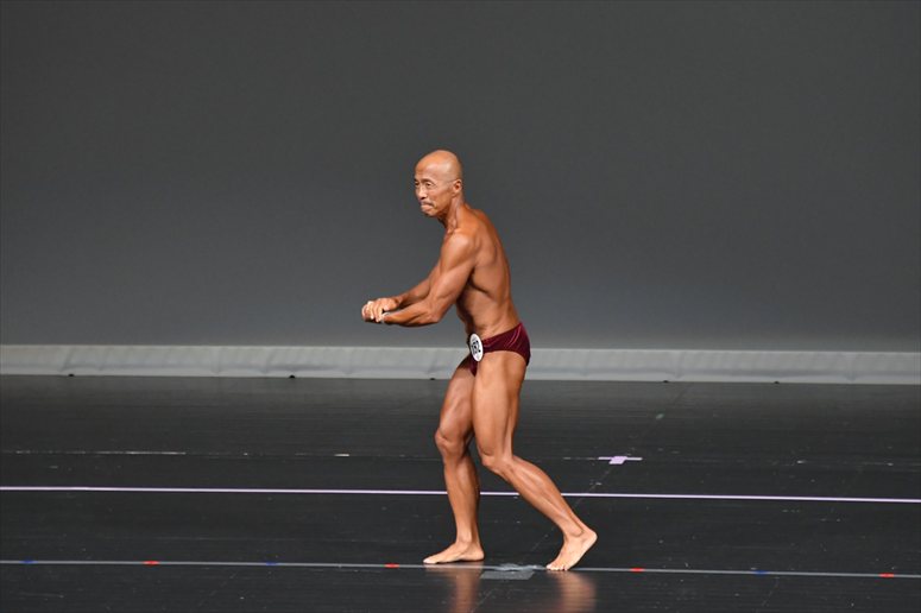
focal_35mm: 315
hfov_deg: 6.5
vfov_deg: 4.4
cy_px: 306
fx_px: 8055
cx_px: 460
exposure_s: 1/400
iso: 4000
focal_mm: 210
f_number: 5.6
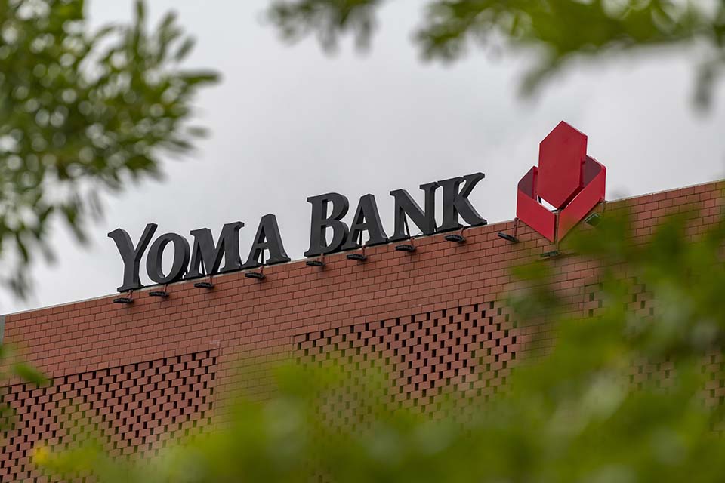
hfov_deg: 10.3
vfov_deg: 6.9
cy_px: 242
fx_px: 4027
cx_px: 362
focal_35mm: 200
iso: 100
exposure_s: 1/800
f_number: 4
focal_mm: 200
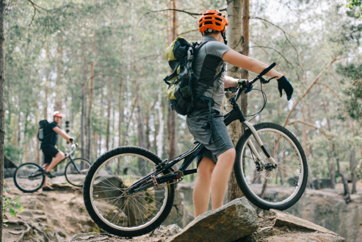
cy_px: 121
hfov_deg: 28.8
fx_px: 704
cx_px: 181
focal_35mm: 70
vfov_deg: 19.5
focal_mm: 70
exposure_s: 1/400
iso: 250
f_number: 3.2
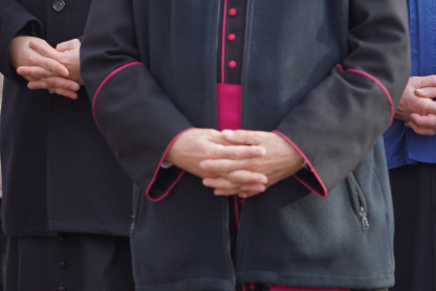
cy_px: 28
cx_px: 230
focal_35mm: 328
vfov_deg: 4.2
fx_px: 3975
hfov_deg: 6.3
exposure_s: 1/160
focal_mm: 105
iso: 200
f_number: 4
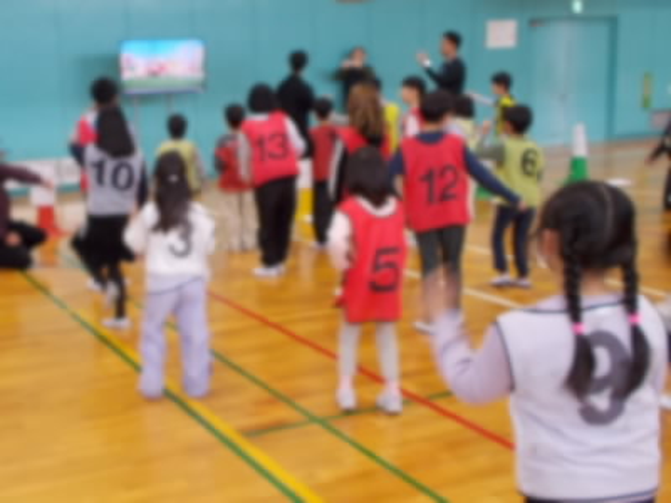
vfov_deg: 48.2
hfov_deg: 61.7
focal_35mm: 29
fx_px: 562
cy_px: 252
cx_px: 336
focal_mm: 4.1
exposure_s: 1/25
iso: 160
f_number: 3.3
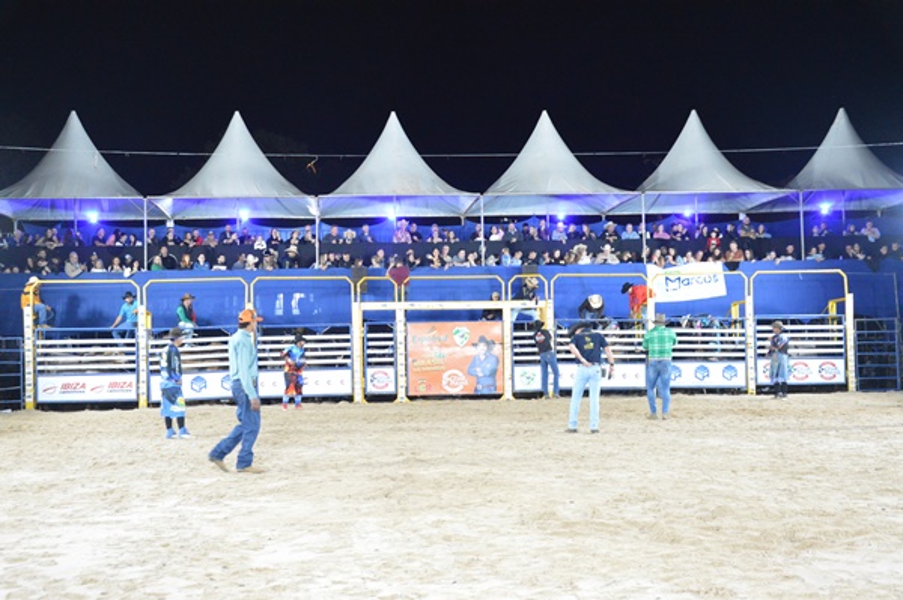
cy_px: 300
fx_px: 1128
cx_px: 452
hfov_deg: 43.6
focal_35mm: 45
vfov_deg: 29.8
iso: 3200
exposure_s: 1/40
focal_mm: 30
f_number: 4.2
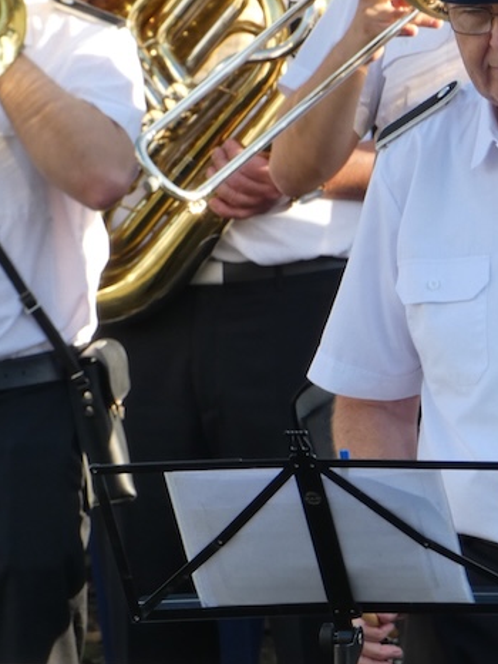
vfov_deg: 2.4
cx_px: 265
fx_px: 15657
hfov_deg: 1.8
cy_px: 372
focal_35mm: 817
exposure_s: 1/100
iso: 80
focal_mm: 66.7
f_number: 5.6
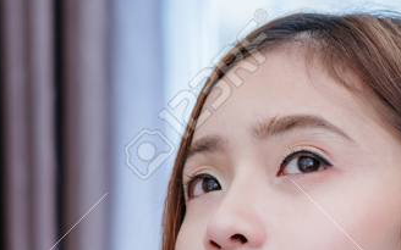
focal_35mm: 222
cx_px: -26
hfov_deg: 9.4
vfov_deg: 5.8
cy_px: 498
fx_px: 2426
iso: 100
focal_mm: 55
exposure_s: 1/320
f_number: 2.5
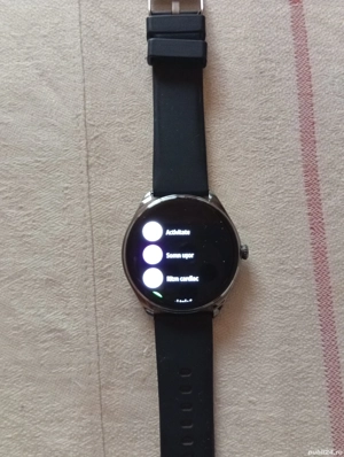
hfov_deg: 43.1
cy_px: 228
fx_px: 436
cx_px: 172
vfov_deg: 55.3
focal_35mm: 33
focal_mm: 3.84
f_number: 1.8
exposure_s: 1/20
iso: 572
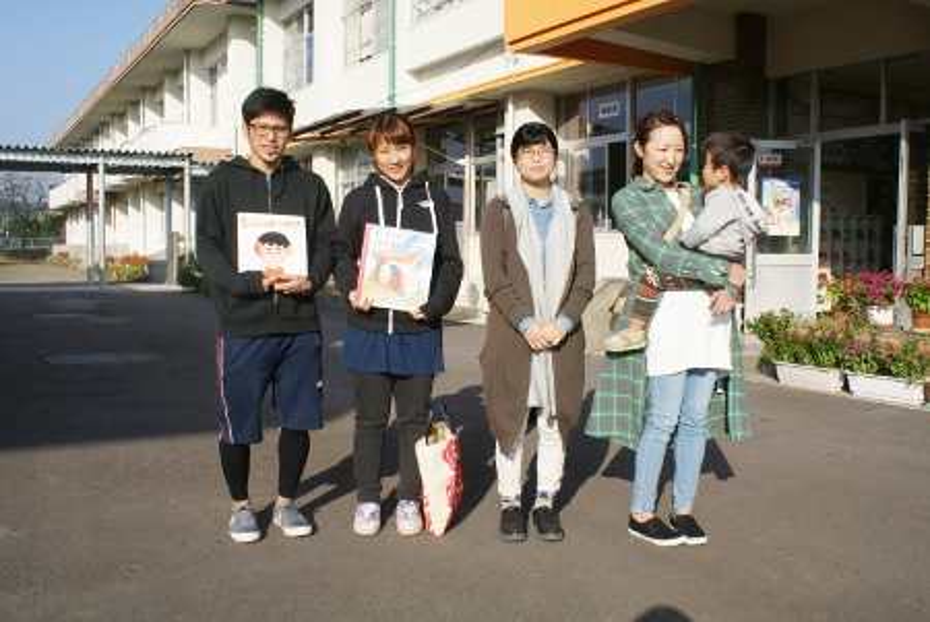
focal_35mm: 33
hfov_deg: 57.2
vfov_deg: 40.1
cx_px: 465
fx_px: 853
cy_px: 311
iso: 100
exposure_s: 1/160
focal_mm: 22
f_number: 10
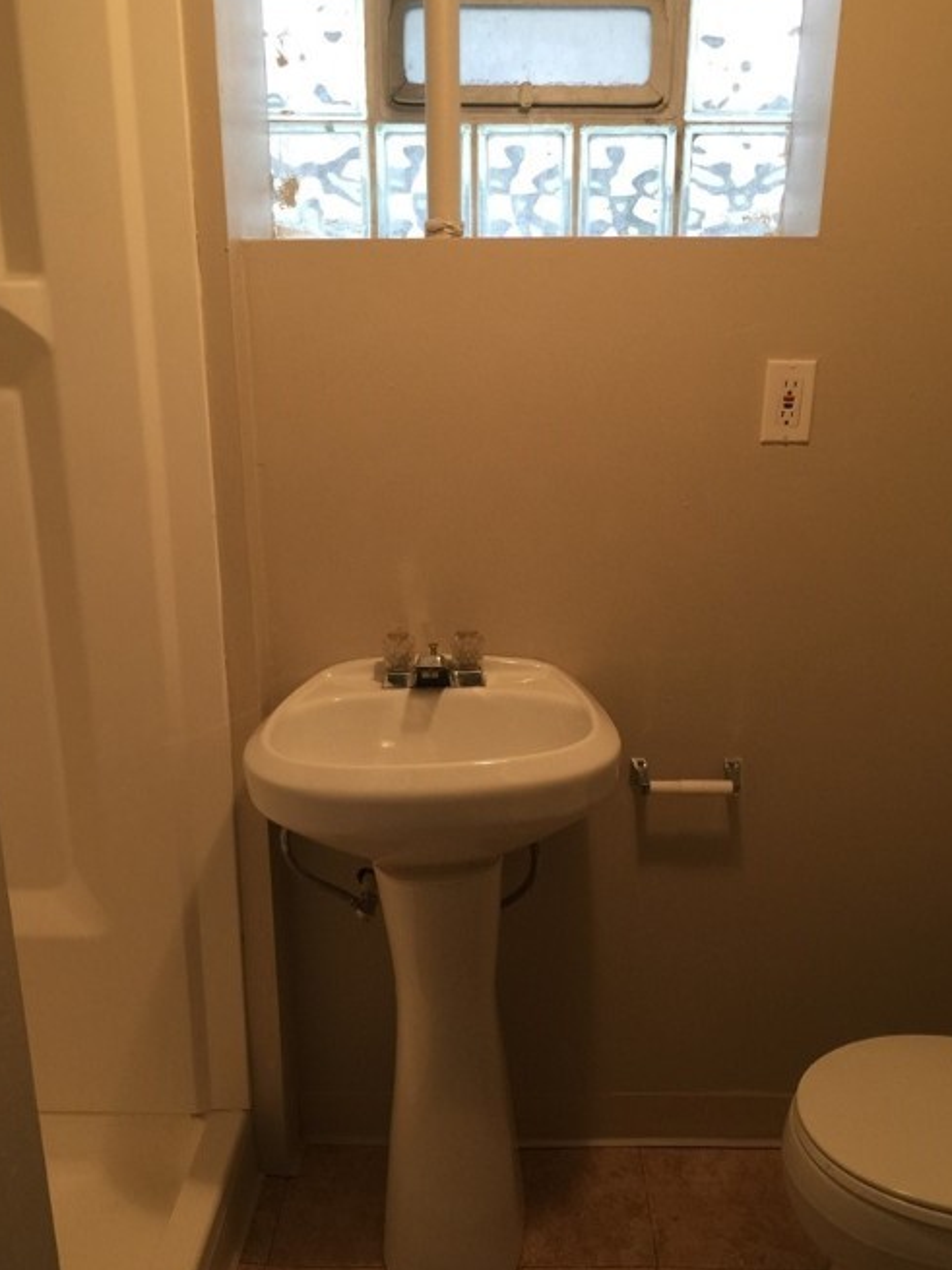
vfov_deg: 53.9
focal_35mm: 34
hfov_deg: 41.8
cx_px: 475
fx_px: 1247
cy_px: 696
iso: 64
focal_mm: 4.15
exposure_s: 1/15
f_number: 2.2
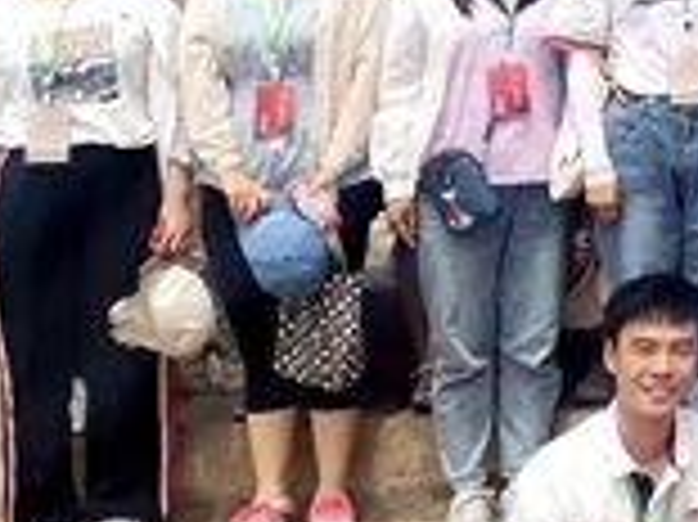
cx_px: 1342
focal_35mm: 126
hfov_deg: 13.6
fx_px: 2539
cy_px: -236
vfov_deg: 11.3
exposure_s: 1/2519
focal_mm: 4.75
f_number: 1.8
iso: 50
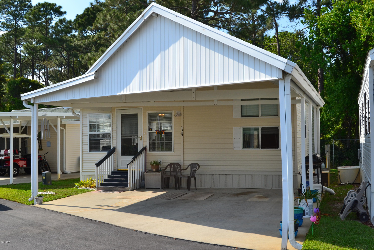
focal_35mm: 45
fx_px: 467
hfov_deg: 43.6
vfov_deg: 29.9
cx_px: 187
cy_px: 125
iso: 400
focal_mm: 30
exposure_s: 1/400
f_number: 11
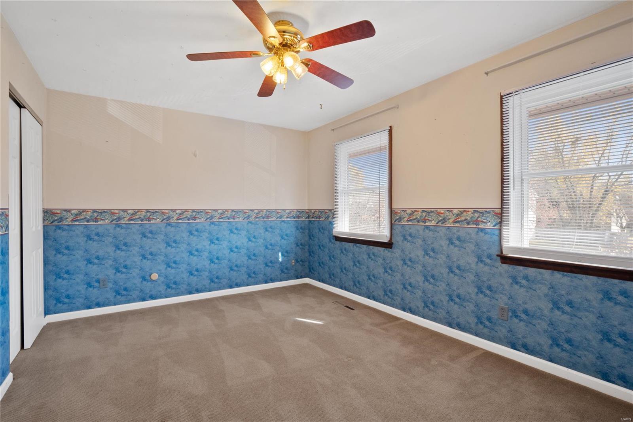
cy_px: 211
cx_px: 316
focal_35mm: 16
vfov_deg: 73.7
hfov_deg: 96.7
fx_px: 281
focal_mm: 8
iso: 400
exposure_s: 1/5
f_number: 8
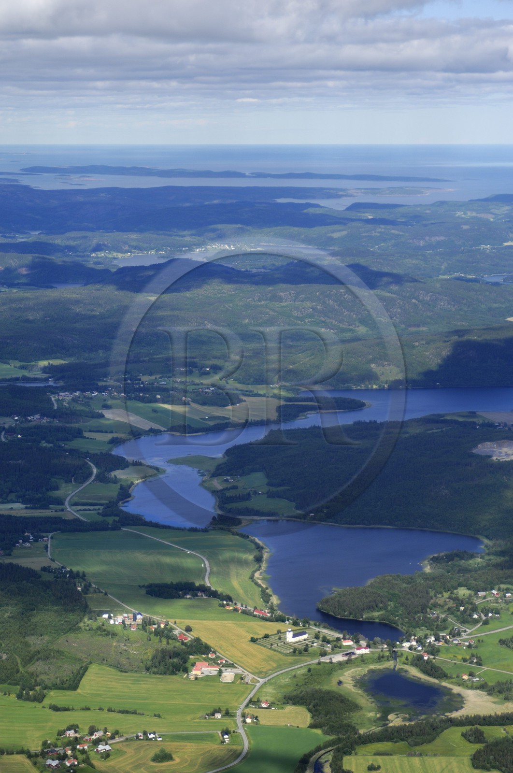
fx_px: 1672
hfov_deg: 17.4
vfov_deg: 26.0
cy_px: 386
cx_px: 256
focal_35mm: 78
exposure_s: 1/3000
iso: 100
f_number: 2.8
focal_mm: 52
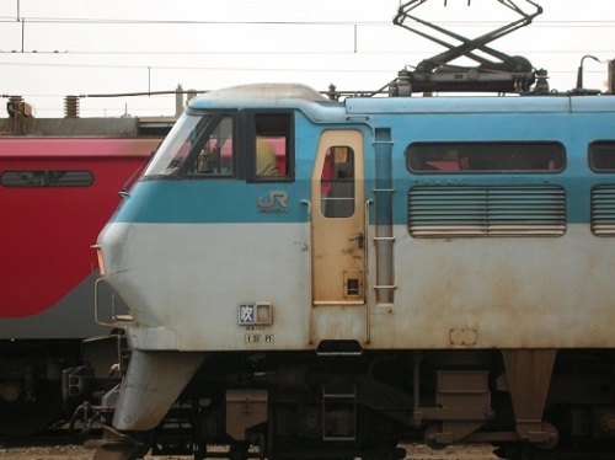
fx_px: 1864
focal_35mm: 105
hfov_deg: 18.7
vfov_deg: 14.1
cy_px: 230
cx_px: 308
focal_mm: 17.4
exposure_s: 1/8.8
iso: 50
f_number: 4.9
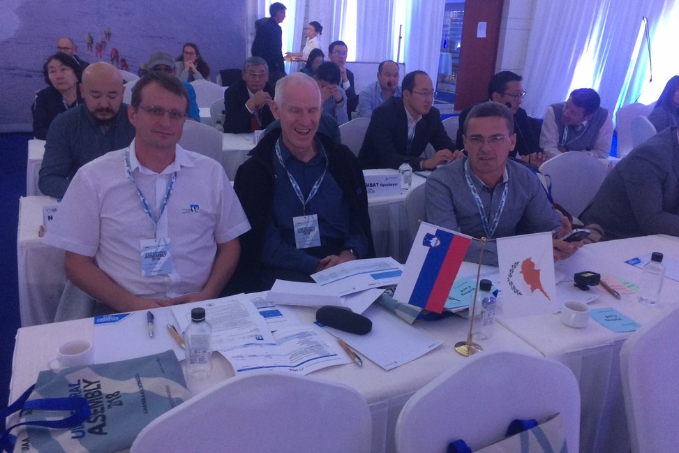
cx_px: 344
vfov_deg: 42.3
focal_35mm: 31
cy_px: 218
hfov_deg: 60.3
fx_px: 585
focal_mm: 4.15
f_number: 2.2
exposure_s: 1/33
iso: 160
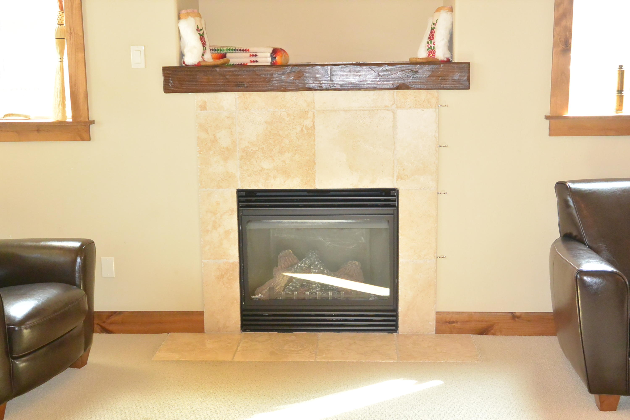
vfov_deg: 30.5
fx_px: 770
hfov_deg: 44.5
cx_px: 315
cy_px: 210
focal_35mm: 44
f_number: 4.2
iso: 1000
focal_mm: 16.6
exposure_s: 1/60
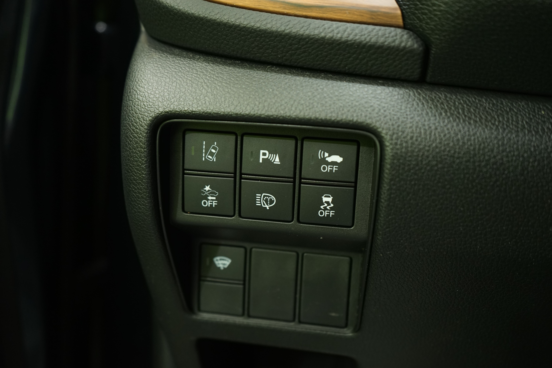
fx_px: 537
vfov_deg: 37.9
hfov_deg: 54.4
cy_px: 184
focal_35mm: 35
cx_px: 276
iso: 1250
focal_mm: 35
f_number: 4
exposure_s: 1/25
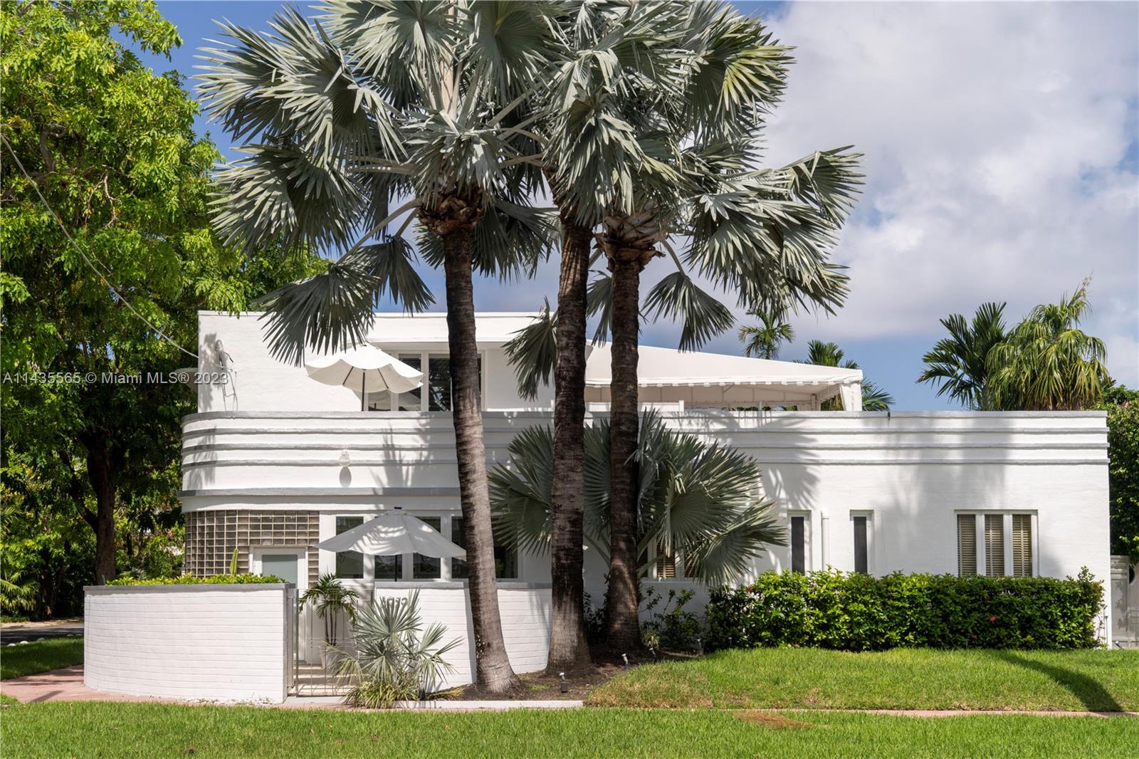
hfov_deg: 49.6
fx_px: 1234
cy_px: 380
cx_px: 570
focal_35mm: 39
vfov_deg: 34.2
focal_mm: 39
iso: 250
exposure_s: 1/400
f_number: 11
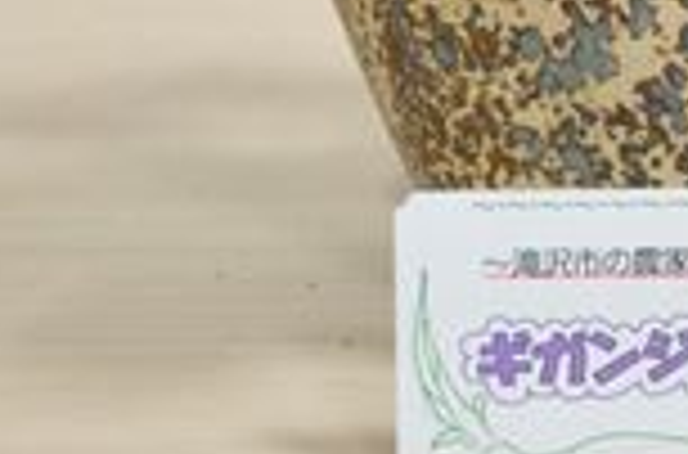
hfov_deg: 18.4
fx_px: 2058
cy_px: -196
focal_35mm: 108
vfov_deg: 12.1
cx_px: 728
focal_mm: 22
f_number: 11
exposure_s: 1/250
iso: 1800
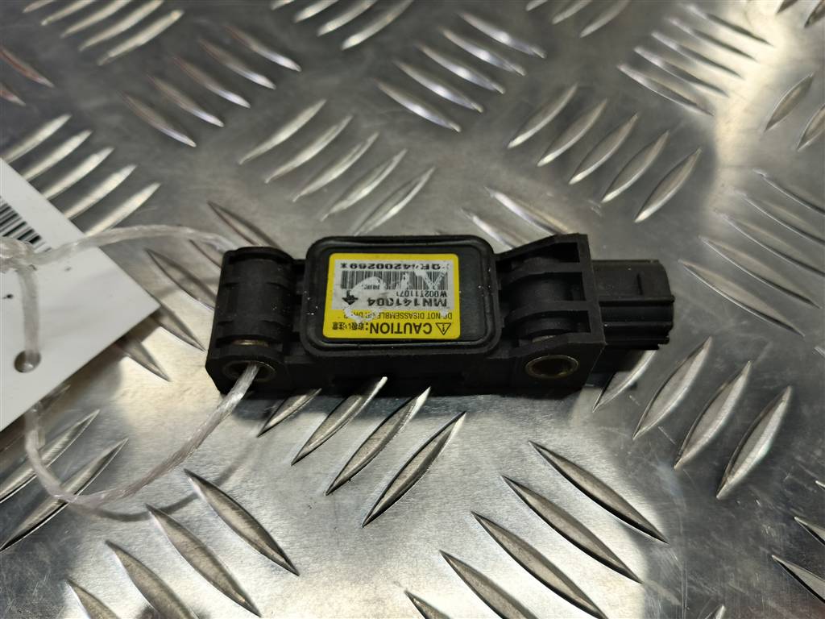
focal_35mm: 27
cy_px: 310
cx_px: 412
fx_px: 643
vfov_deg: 51.4
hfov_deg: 65.3
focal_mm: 4.11
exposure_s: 1/66.7
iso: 132
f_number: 1.6
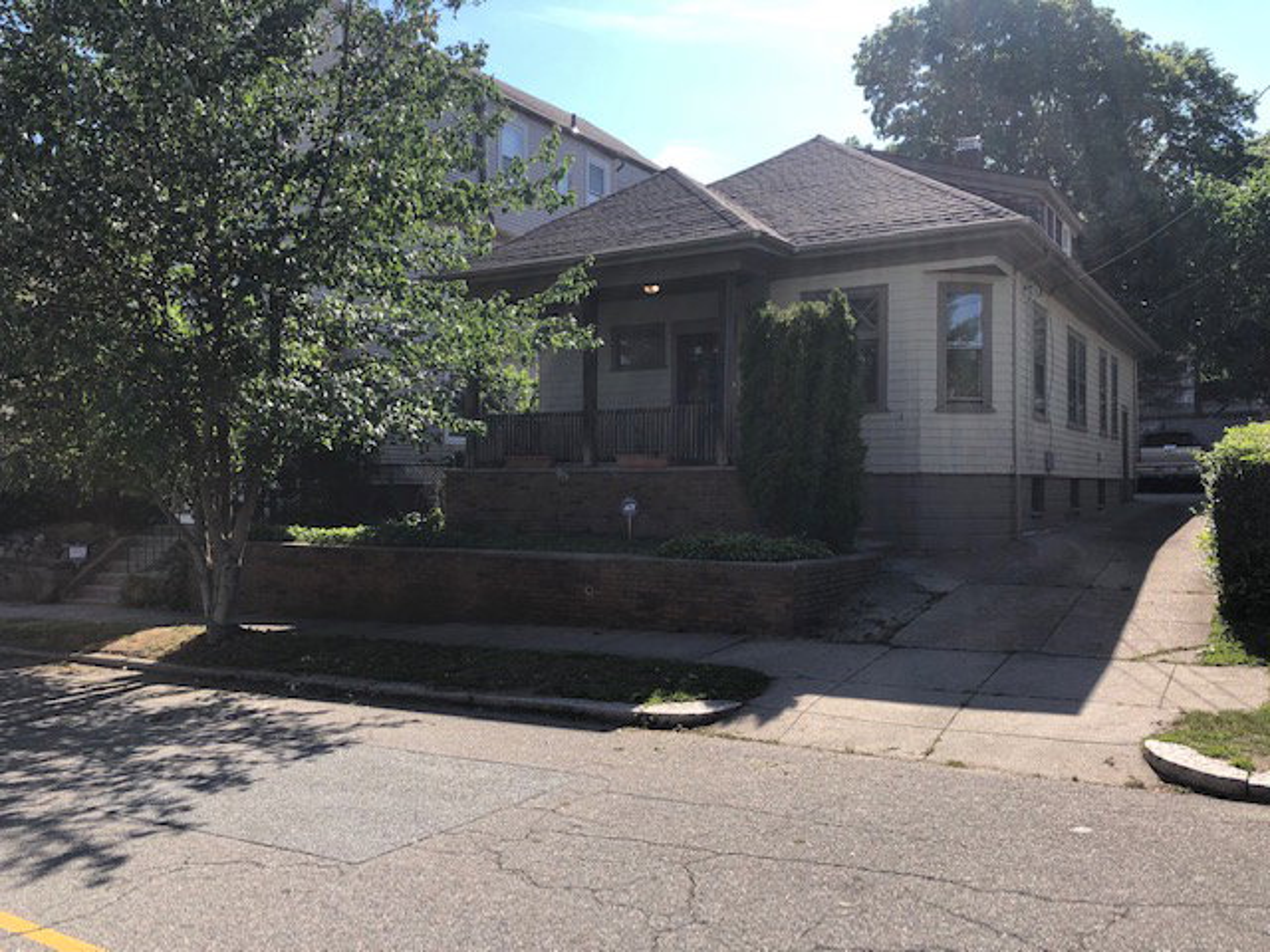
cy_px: 476
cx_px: 635
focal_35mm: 28
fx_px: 1027
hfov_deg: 63.4
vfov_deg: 49.7
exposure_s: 1/1116
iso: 20
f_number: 1.8
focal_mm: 4
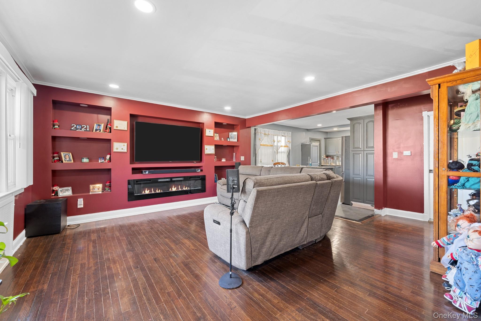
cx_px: 240
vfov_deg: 81.2
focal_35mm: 14
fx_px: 187
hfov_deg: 104.3
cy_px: 160
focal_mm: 14
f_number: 10
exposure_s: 1/1.25
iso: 400
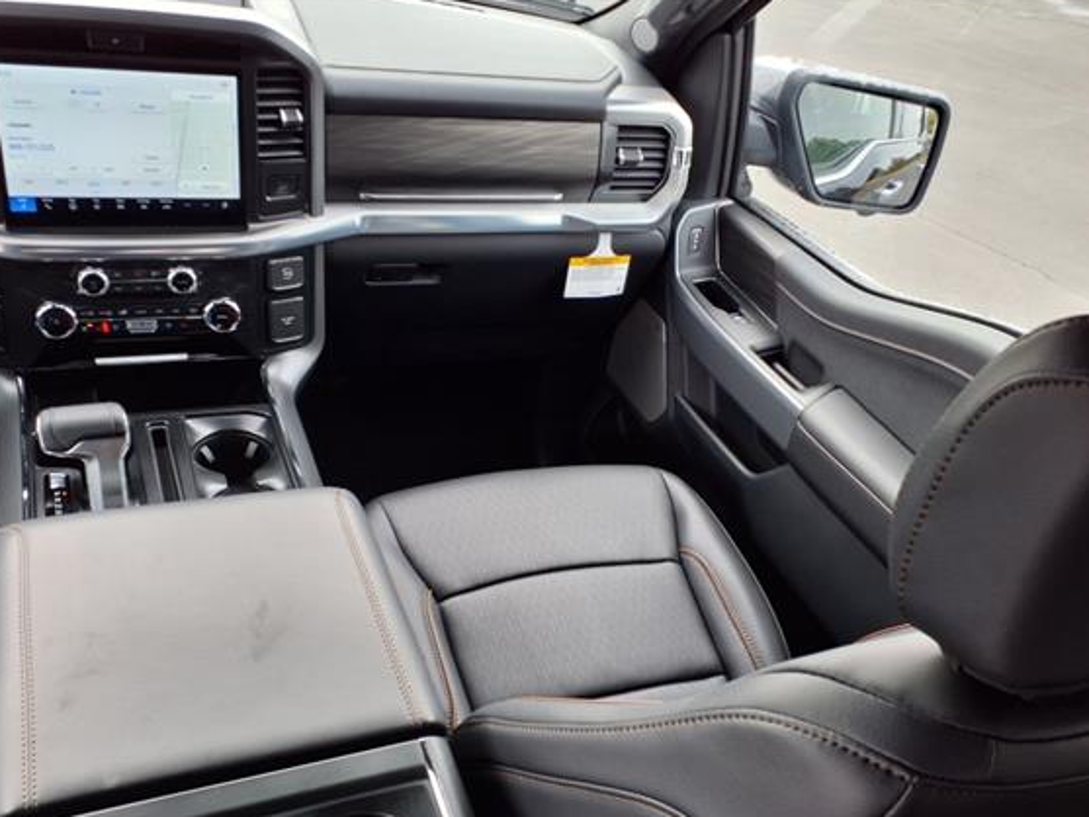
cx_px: 522
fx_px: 975
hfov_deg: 58.3
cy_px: 459
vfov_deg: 45.4
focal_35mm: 31
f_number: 1.9
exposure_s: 1/128
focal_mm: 3.58
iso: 40
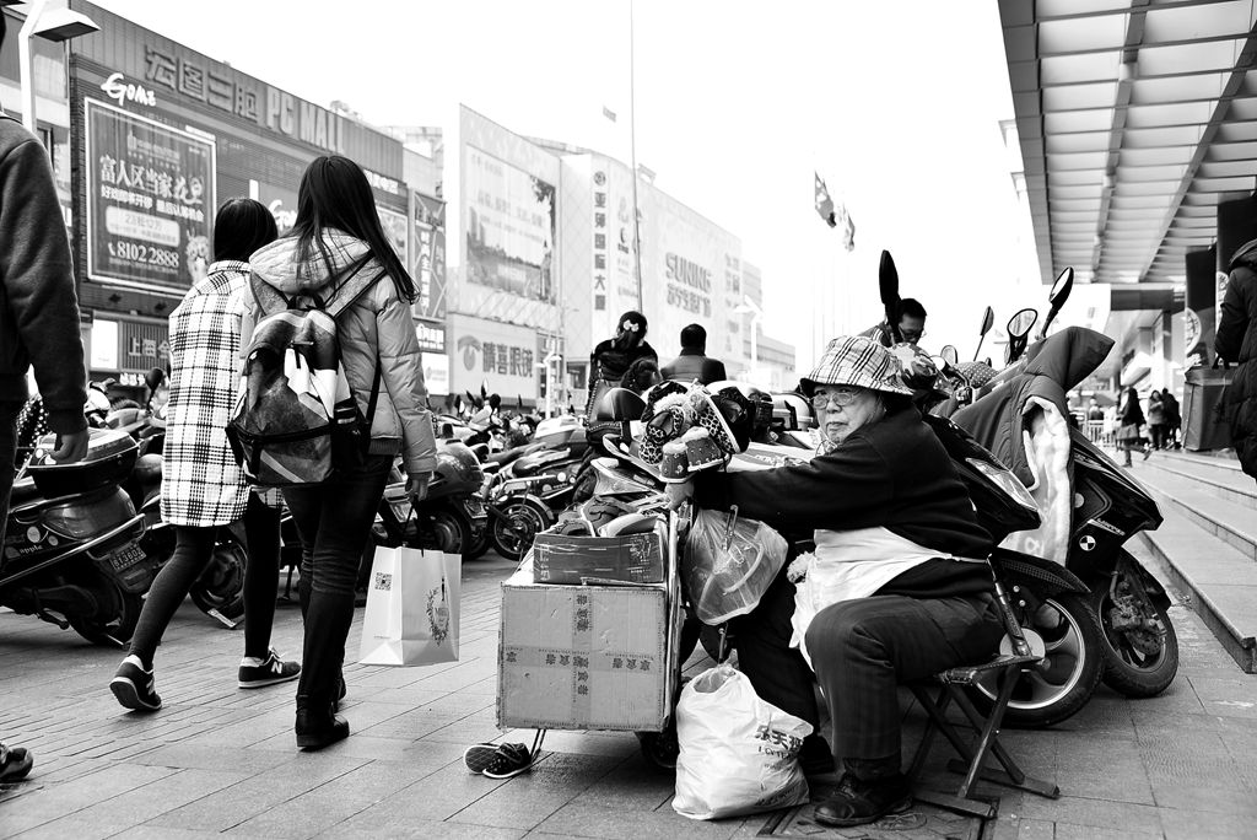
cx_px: 628
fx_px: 1223
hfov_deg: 54.4
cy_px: 420
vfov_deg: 37.9
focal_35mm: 35
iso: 400
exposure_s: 1/800
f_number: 4
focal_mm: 35
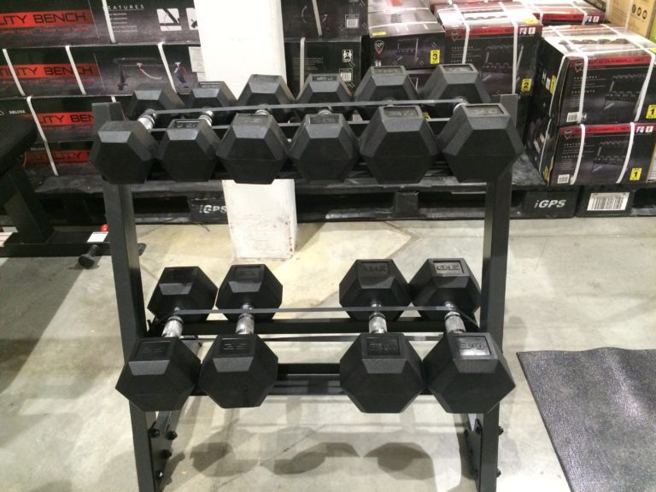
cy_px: 246
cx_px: 328
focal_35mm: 29
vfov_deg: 48.2
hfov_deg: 61.7
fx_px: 550
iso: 250
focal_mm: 4.15
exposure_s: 1/30
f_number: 2.2
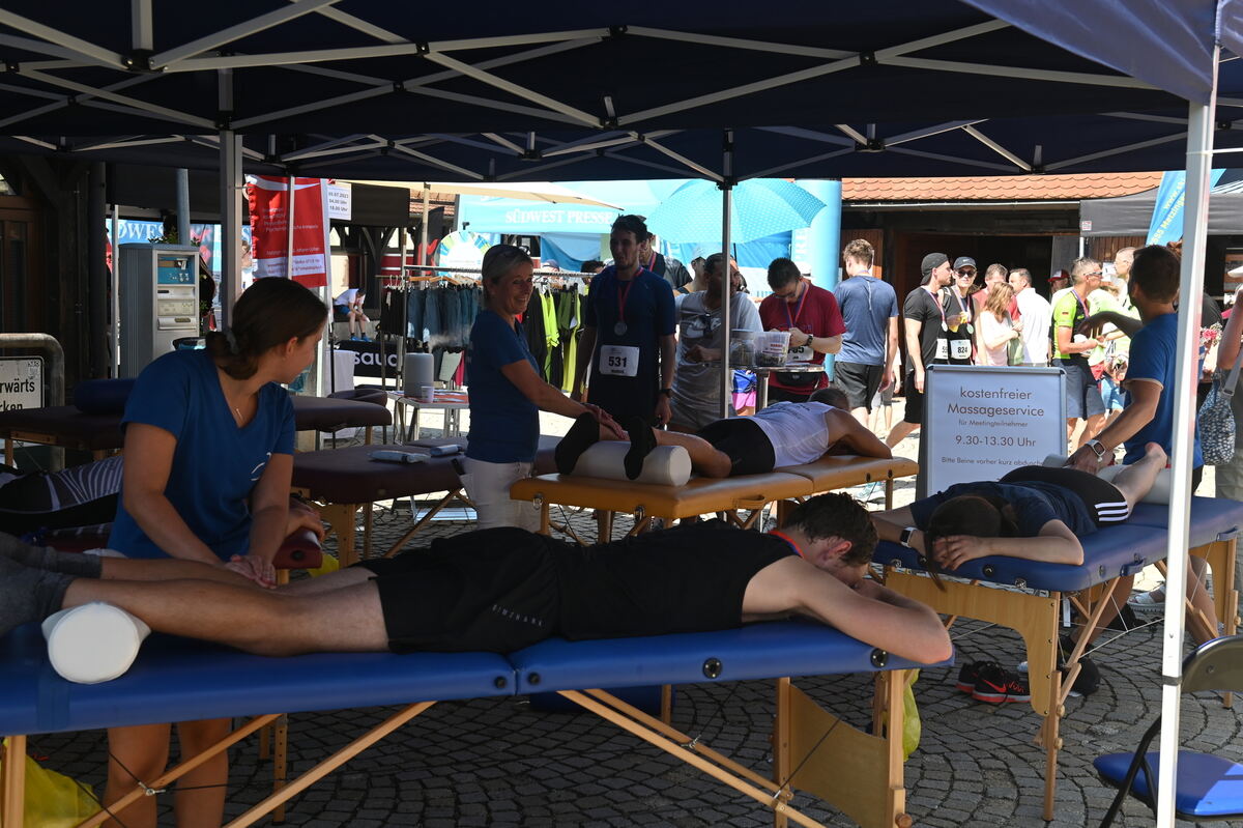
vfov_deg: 28.1
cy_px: 414
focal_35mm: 48
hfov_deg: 41.1
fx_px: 1657
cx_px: 622
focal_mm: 48
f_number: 7.1
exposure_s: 1/160
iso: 250
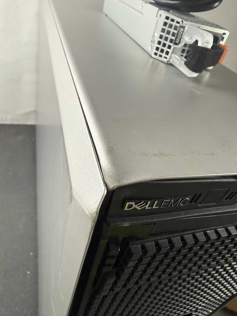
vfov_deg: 71.6
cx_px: 118
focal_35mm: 24
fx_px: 219
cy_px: 158
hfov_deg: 56.8
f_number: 2.2
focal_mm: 2.22
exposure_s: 1/120
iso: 200
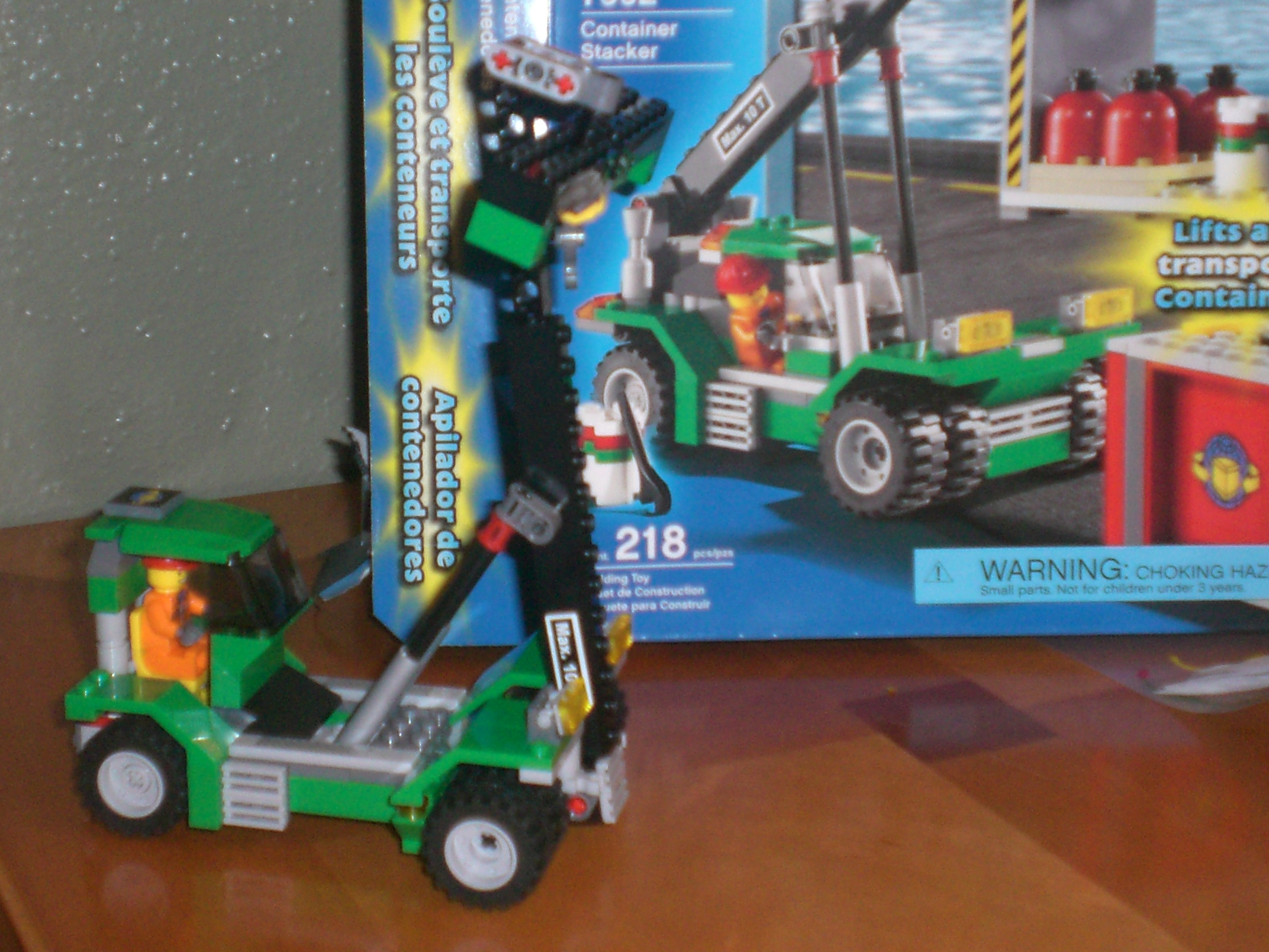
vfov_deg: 21.9
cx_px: 630
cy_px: 366
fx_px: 2456
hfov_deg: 29.0
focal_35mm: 67
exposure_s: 1/60
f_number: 3.6
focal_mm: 8.44
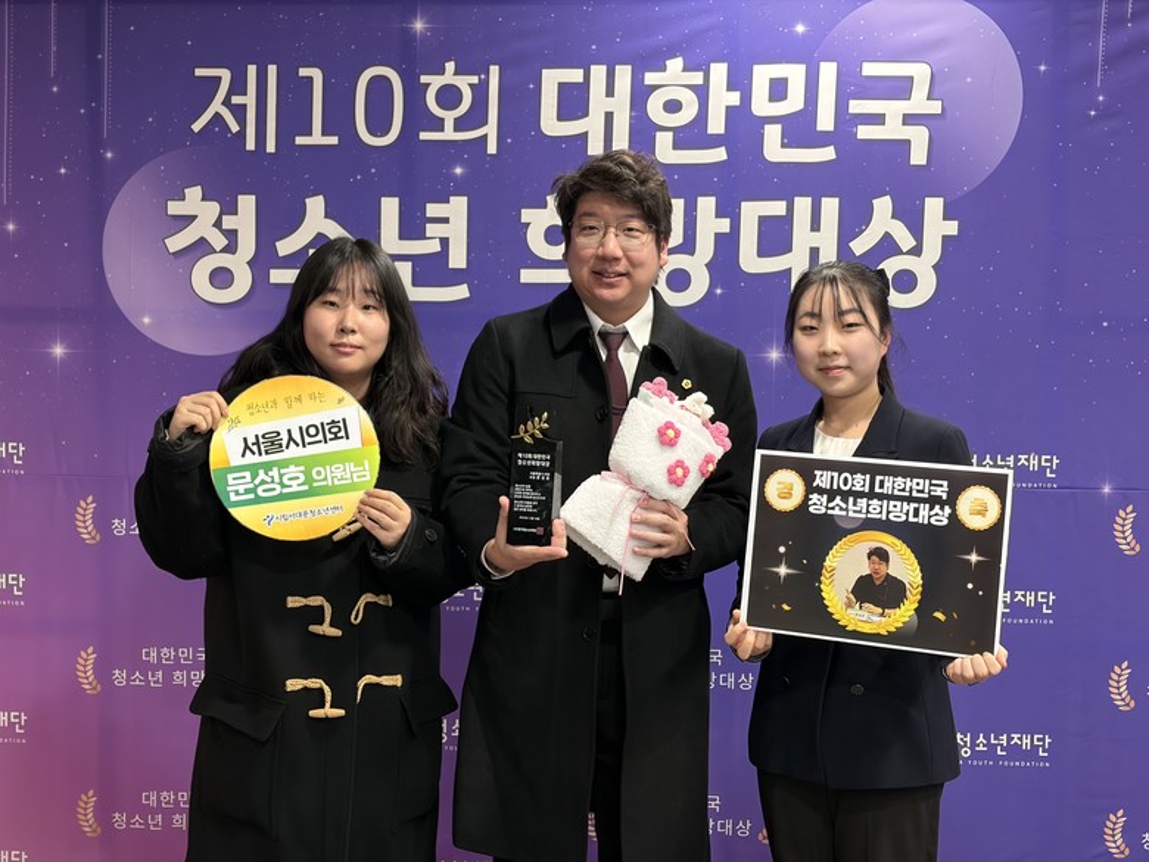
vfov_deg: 28.0
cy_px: 431
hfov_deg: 36.8
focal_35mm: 52
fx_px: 1726
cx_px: 574
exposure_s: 1/60
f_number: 1.6
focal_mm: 5.96
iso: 80
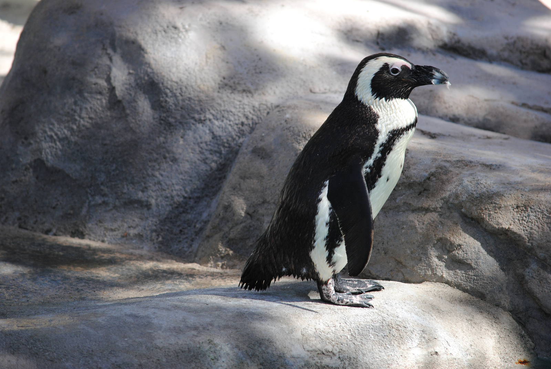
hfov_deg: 7.4
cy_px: 184
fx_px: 4252
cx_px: 276
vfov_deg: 5.0
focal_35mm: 278
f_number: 5
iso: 280
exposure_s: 1/500
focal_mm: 185
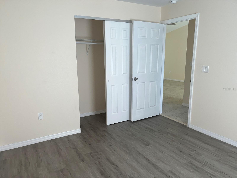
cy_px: 89
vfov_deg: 53.1
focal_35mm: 26
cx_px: 118
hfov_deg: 67.3
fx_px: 178
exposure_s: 1/120
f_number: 1.6
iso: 80
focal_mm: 5.1
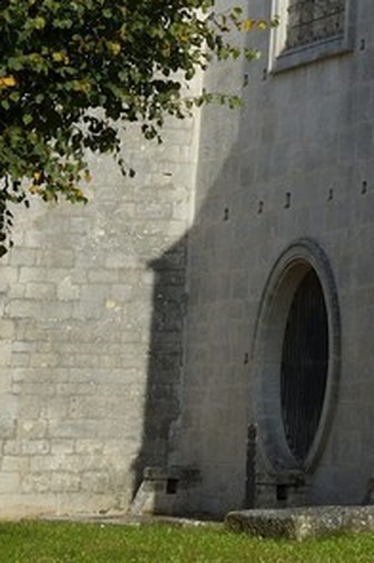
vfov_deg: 10.8
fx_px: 2624
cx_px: 622
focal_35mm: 168
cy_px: -689
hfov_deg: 7.9
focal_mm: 31
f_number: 14
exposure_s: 1/320
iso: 200
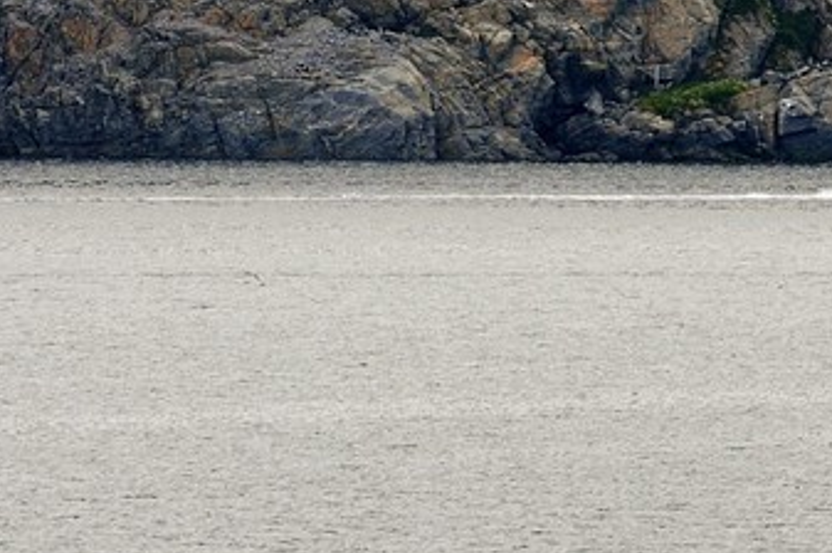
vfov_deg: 1.4
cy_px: -467
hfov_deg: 2.2
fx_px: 21934
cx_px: 1950
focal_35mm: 950
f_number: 6.3
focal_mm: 200
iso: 200
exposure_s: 1/320
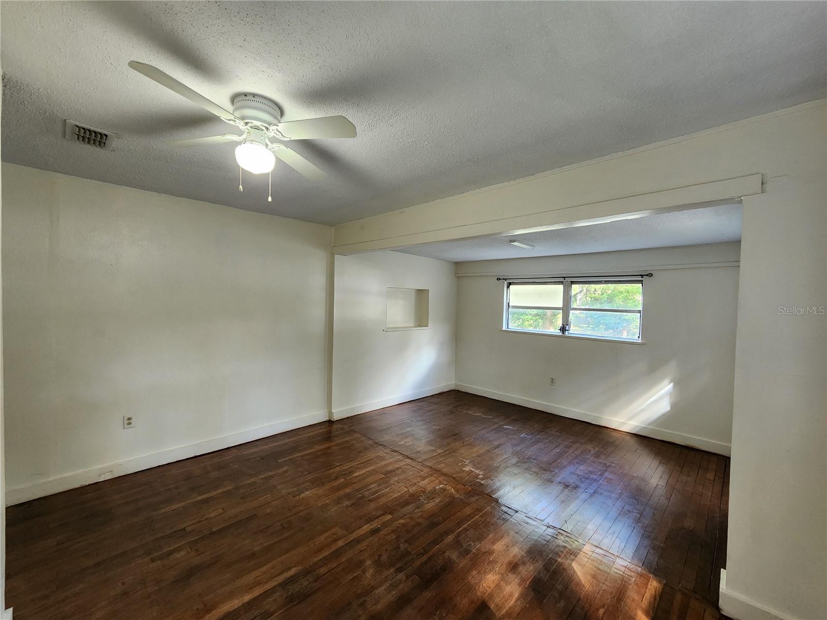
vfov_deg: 89.9
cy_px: 310
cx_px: 414
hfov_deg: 106.2
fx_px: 311
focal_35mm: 13
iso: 250
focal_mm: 2.2
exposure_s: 1/60
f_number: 2.2
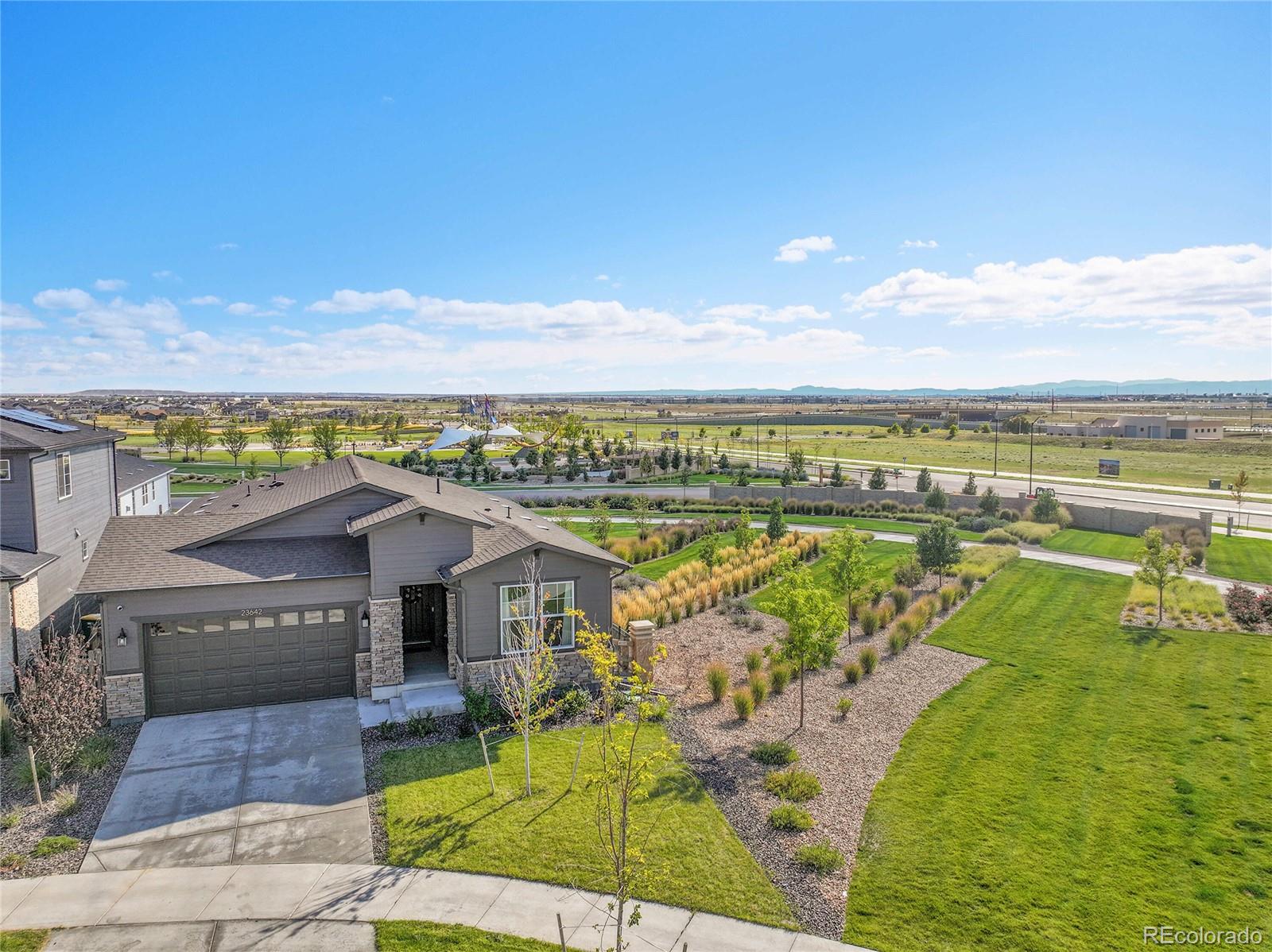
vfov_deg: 56.8
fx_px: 881
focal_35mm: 24
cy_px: 476
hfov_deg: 71.6
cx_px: 636
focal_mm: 12.29
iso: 200
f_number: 2.8
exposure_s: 1/4000
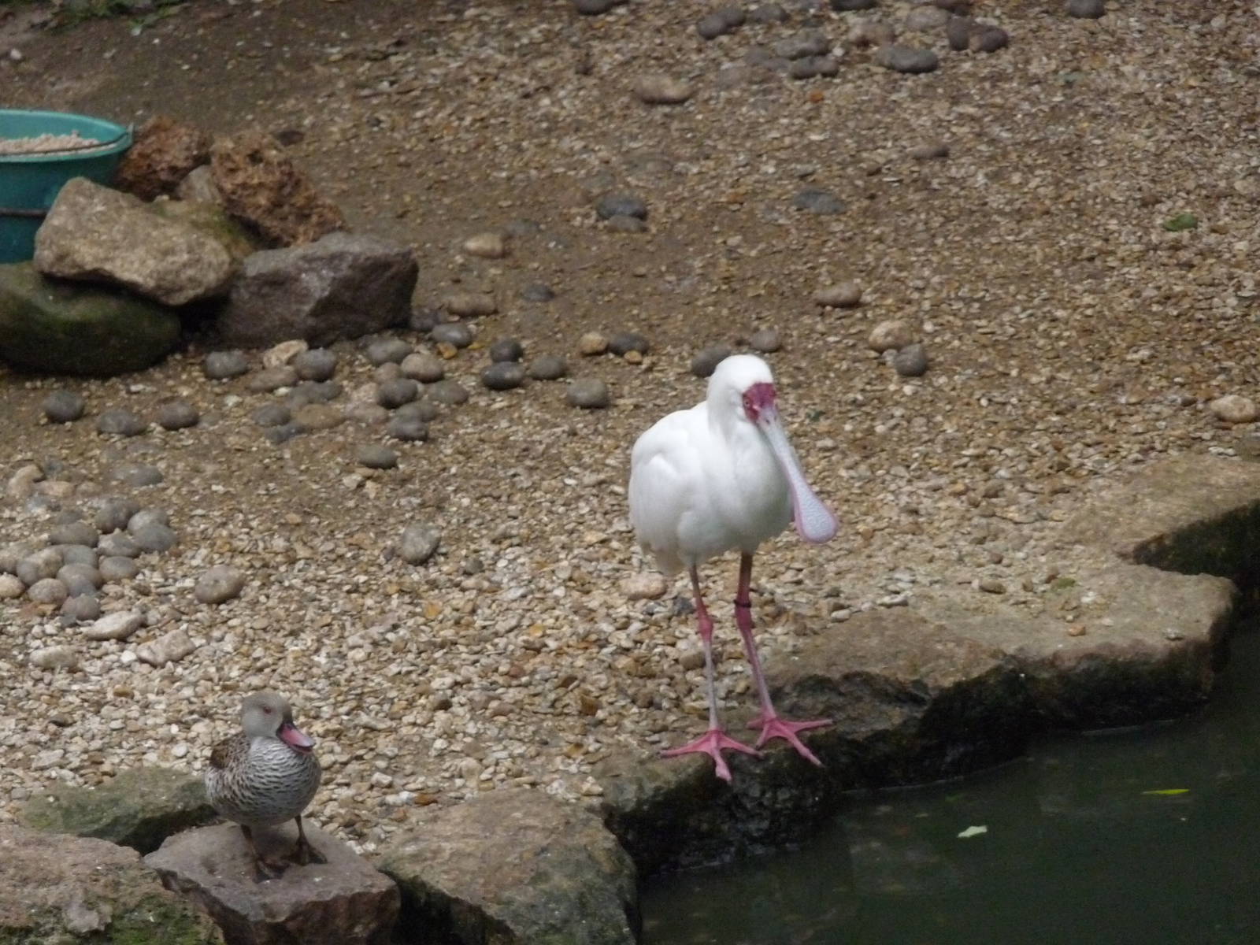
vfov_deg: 5.8
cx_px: 630
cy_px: 472
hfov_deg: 7.7
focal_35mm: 256
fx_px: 9318
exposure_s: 1/200
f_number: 4.9
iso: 640
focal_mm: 44
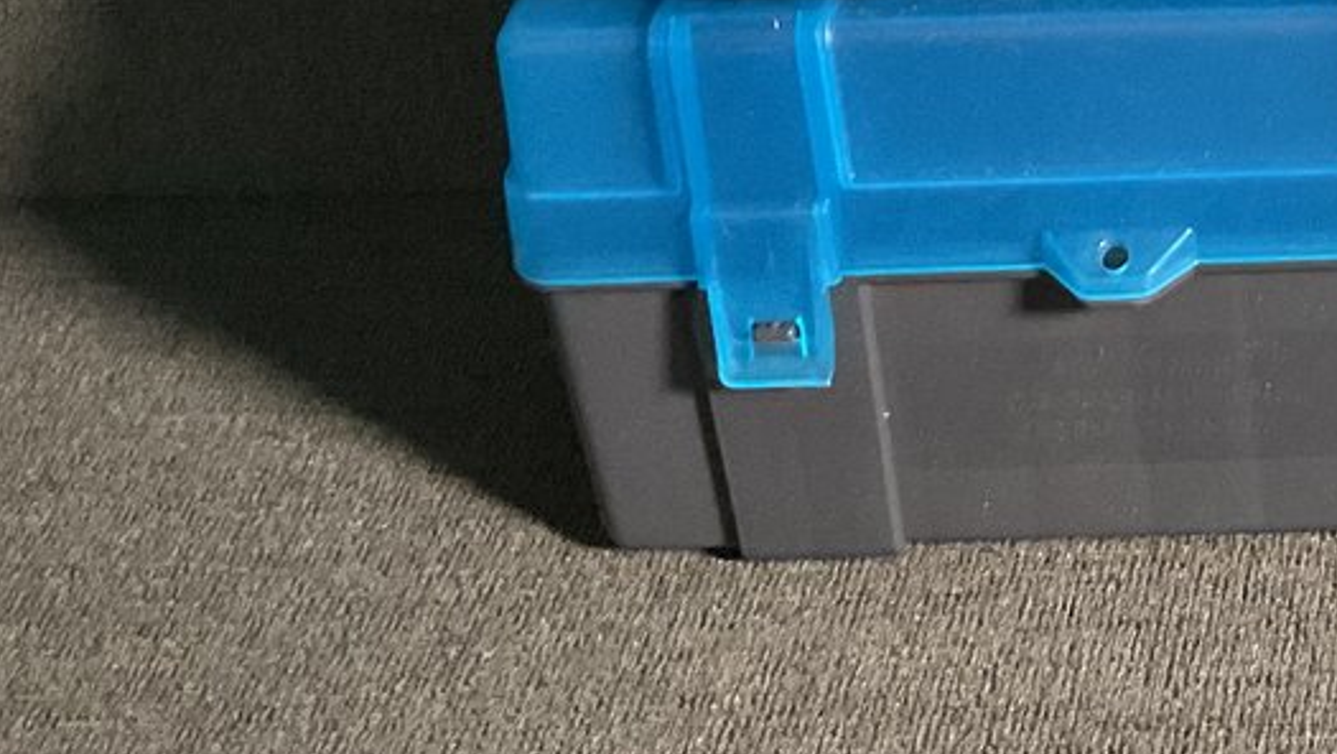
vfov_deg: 12.5
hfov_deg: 21.5
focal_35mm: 91
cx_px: 1662
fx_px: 3228
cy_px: -455
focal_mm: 3
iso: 200
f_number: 1.8
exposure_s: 1/60
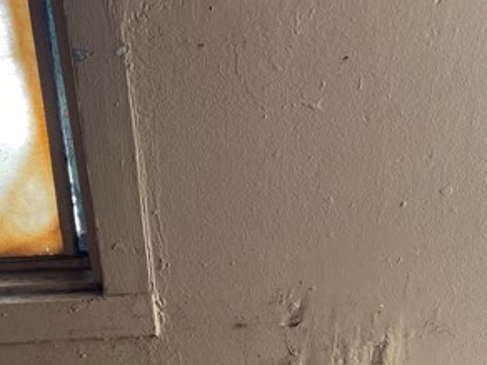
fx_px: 802
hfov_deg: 33.7
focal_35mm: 57
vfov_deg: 25.3
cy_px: 278
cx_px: 215
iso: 100
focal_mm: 4.25
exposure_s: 1/122
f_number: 1.8
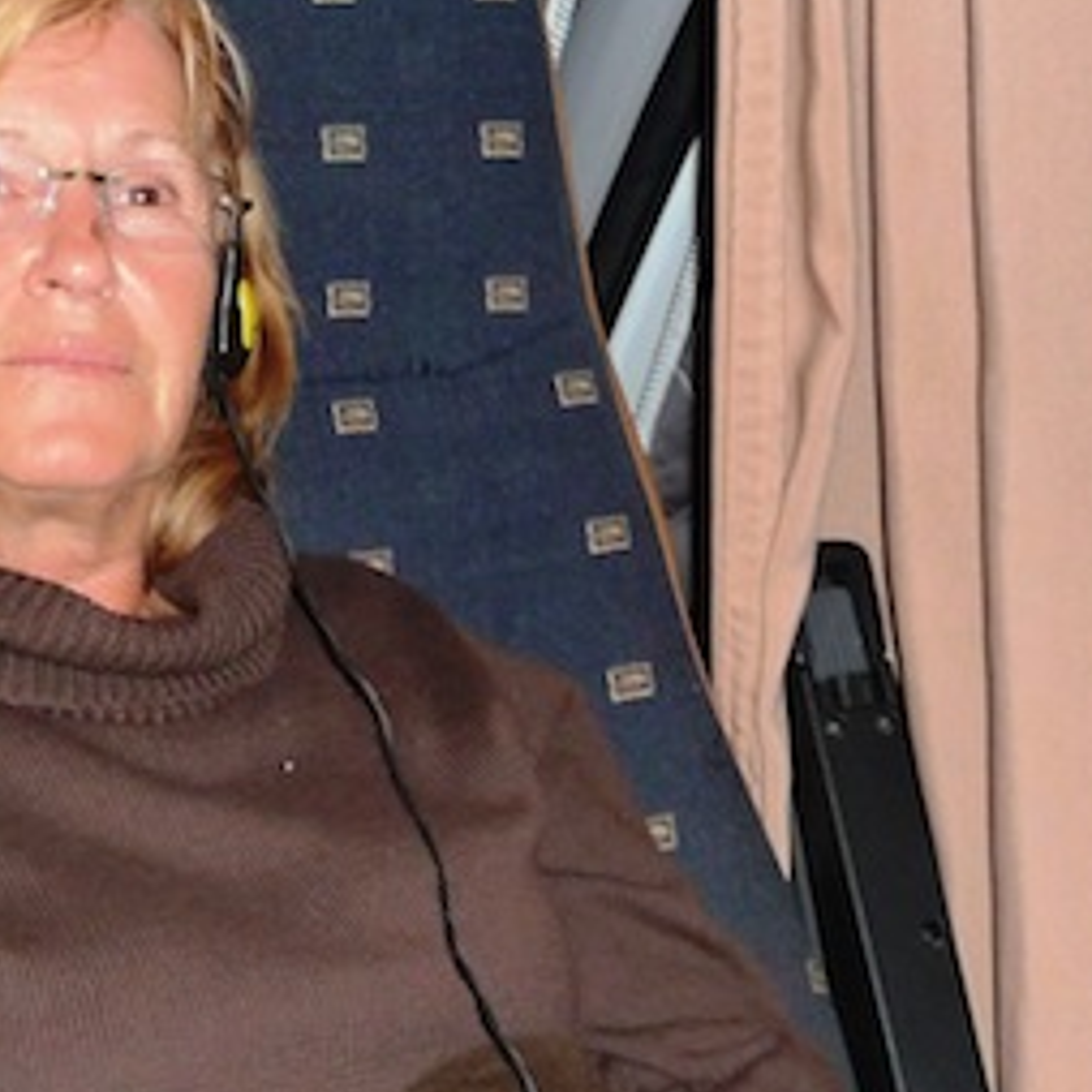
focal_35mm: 89
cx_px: 193
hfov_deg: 19.3
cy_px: 486
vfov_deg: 19.5
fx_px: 3176
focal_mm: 5.3
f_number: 3.5
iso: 200
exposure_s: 1/30
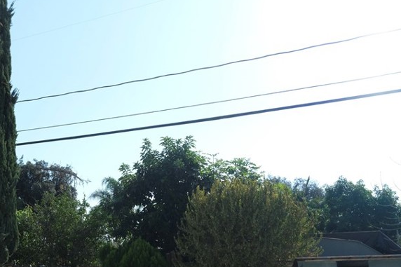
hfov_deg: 42.2
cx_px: 50
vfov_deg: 30.5
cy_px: 208
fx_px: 479
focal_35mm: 43
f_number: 4
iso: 1250
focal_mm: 16
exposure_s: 1/8000
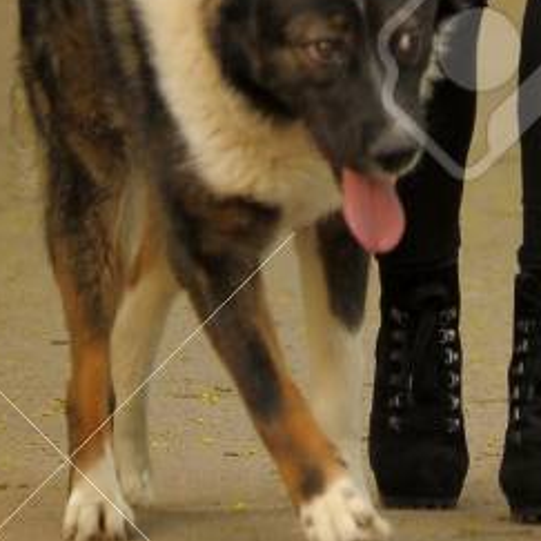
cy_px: -363
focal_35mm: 909
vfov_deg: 1.9
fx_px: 16073
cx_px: 400
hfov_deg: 1.9
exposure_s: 1/200
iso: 800
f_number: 8
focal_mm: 200
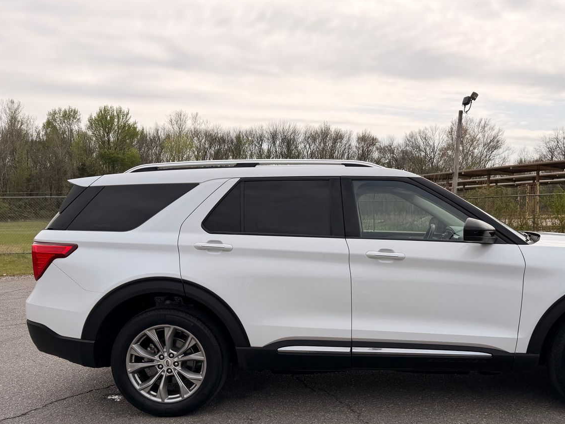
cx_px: 358
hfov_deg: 53.3
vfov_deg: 41.3
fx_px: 555
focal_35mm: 34
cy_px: 282
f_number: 1.78
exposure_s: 1/6711
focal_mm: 6.76
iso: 80
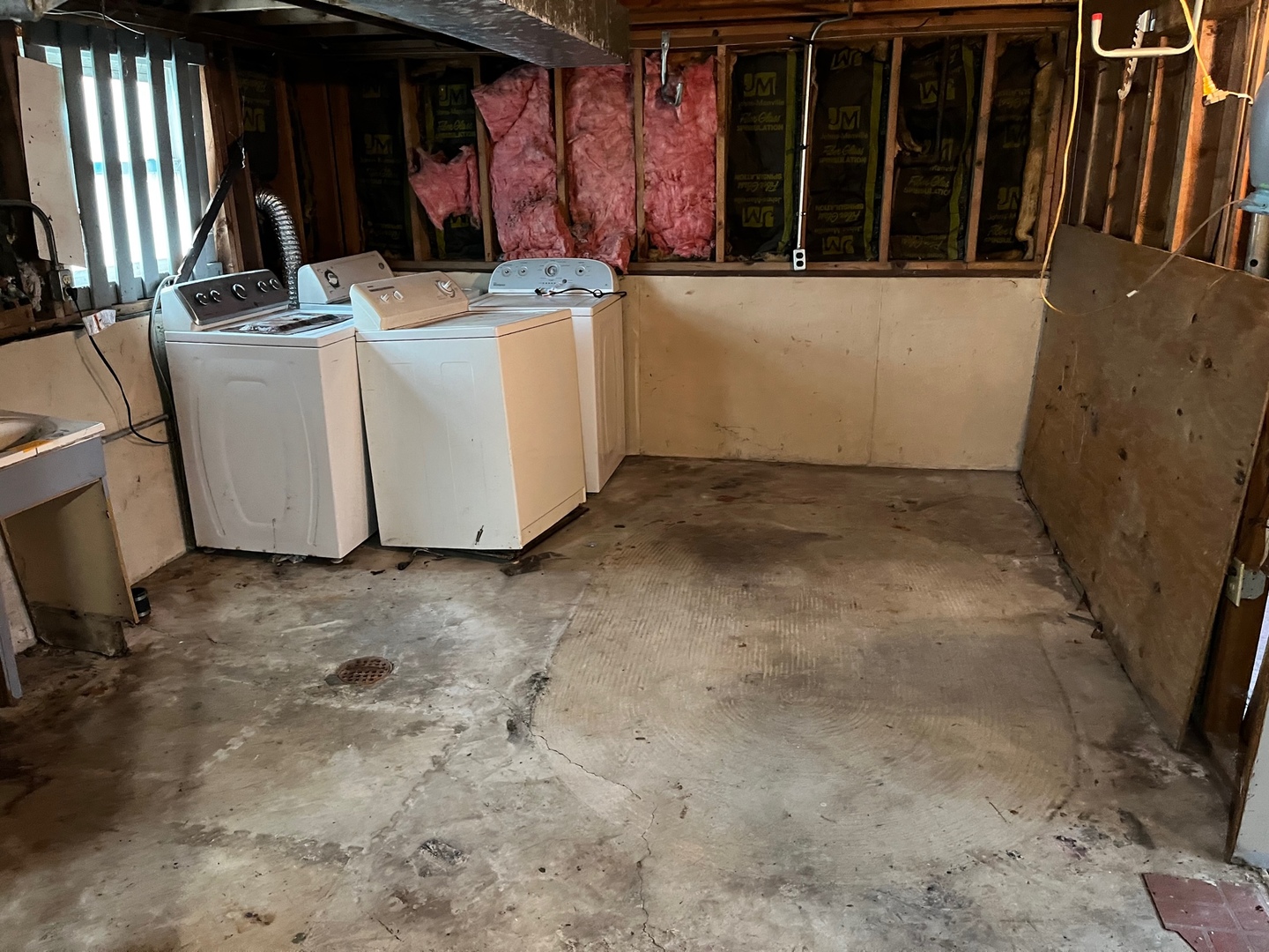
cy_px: 476
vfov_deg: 53.1
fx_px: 953
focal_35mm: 26
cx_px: 634
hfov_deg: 67.3
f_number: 1.6
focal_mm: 5.1
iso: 640
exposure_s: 1/30
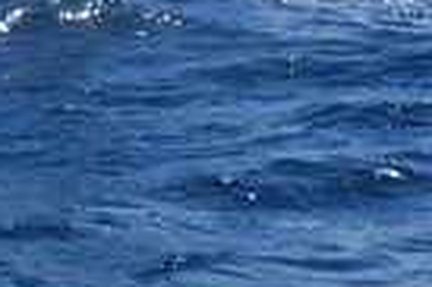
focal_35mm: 177
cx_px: -382
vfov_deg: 7.4
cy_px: -300
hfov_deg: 10.8
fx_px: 2124
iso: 110
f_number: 8
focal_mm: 27
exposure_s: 1/500
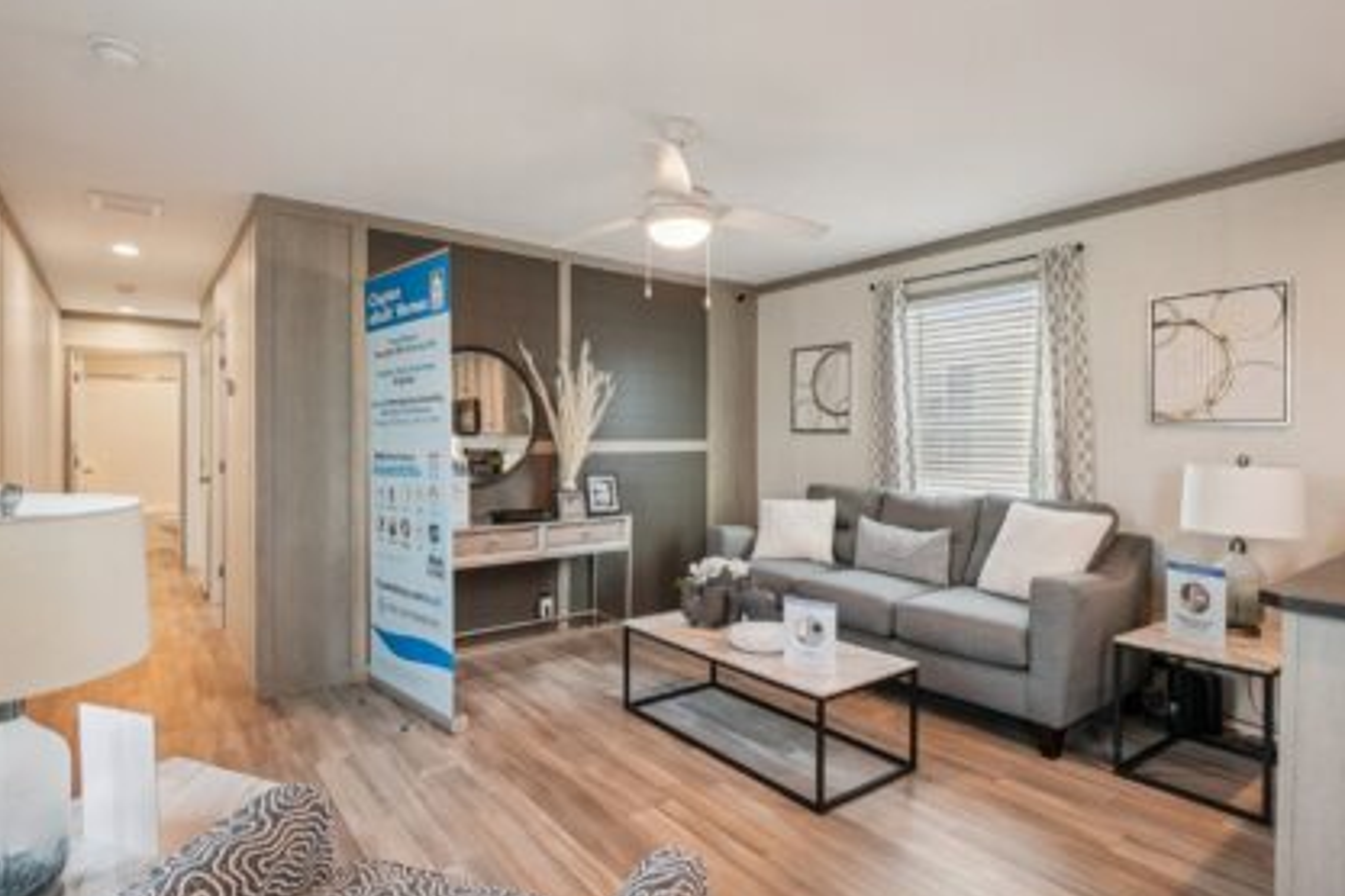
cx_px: 635
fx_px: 672
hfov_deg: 89.9
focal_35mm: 18
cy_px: 443
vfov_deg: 67.4
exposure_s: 1/30
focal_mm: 10
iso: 800
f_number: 8
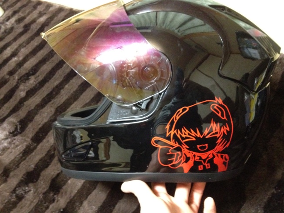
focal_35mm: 35
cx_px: 142
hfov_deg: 52.6
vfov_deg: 40.7
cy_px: 106
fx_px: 287
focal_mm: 4.28
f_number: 2.4
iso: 800
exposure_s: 1/15
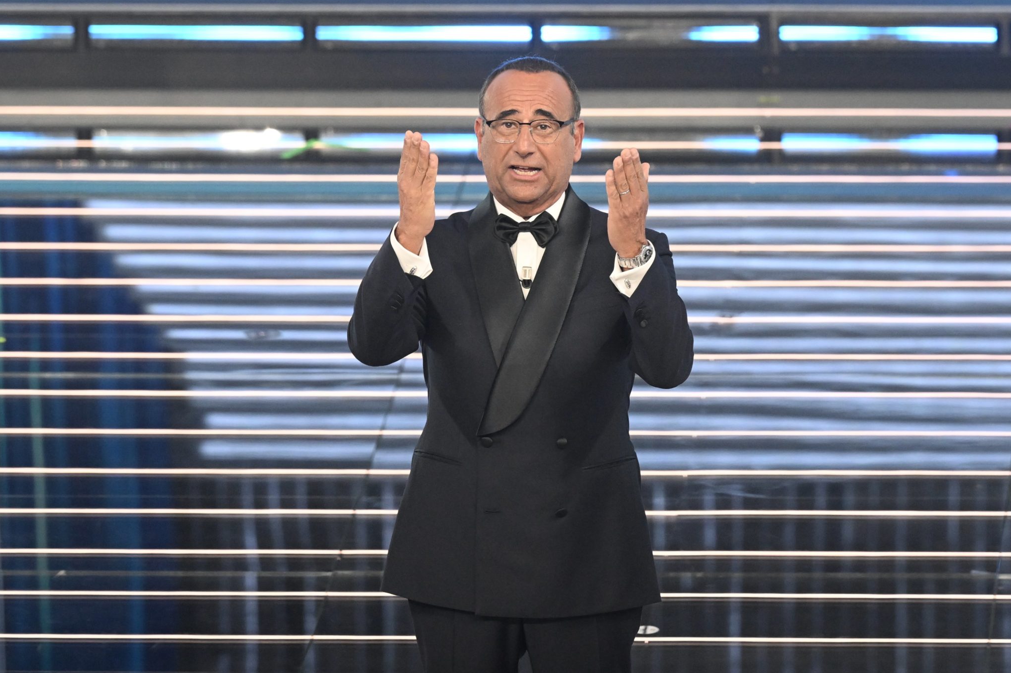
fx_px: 10613
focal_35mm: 378
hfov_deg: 5.5
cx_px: 572
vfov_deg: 3.6
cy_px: 282
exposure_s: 1/160
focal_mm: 200
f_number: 4
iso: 2500
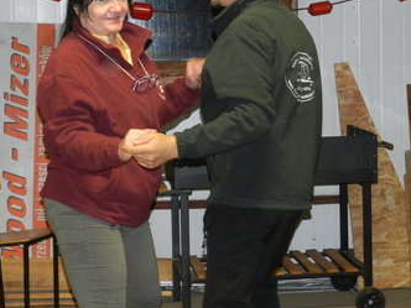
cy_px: 106
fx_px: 1223
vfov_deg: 14.3
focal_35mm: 103
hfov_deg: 19.1
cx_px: 178
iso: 720
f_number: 4.8
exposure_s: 1/30
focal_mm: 13.5
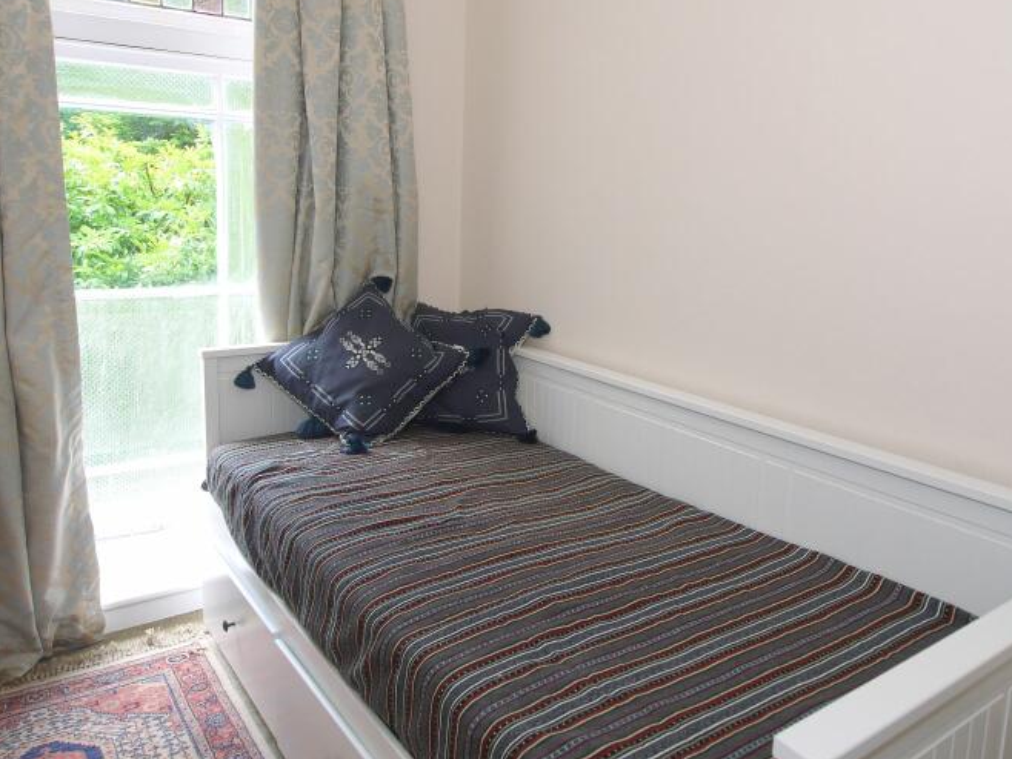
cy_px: 320
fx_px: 819
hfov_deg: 63.1
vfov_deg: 49.6
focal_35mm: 28
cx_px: 586
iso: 100
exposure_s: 1/60
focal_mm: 9
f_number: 4
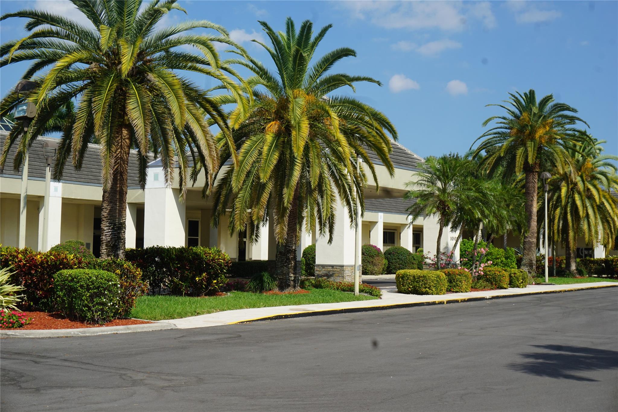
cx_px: 309
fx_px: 850
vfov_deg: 27.3
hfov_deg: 40.0
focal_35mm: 50
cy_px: 206
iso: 100
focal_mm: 33
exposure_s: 1/200
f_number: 11
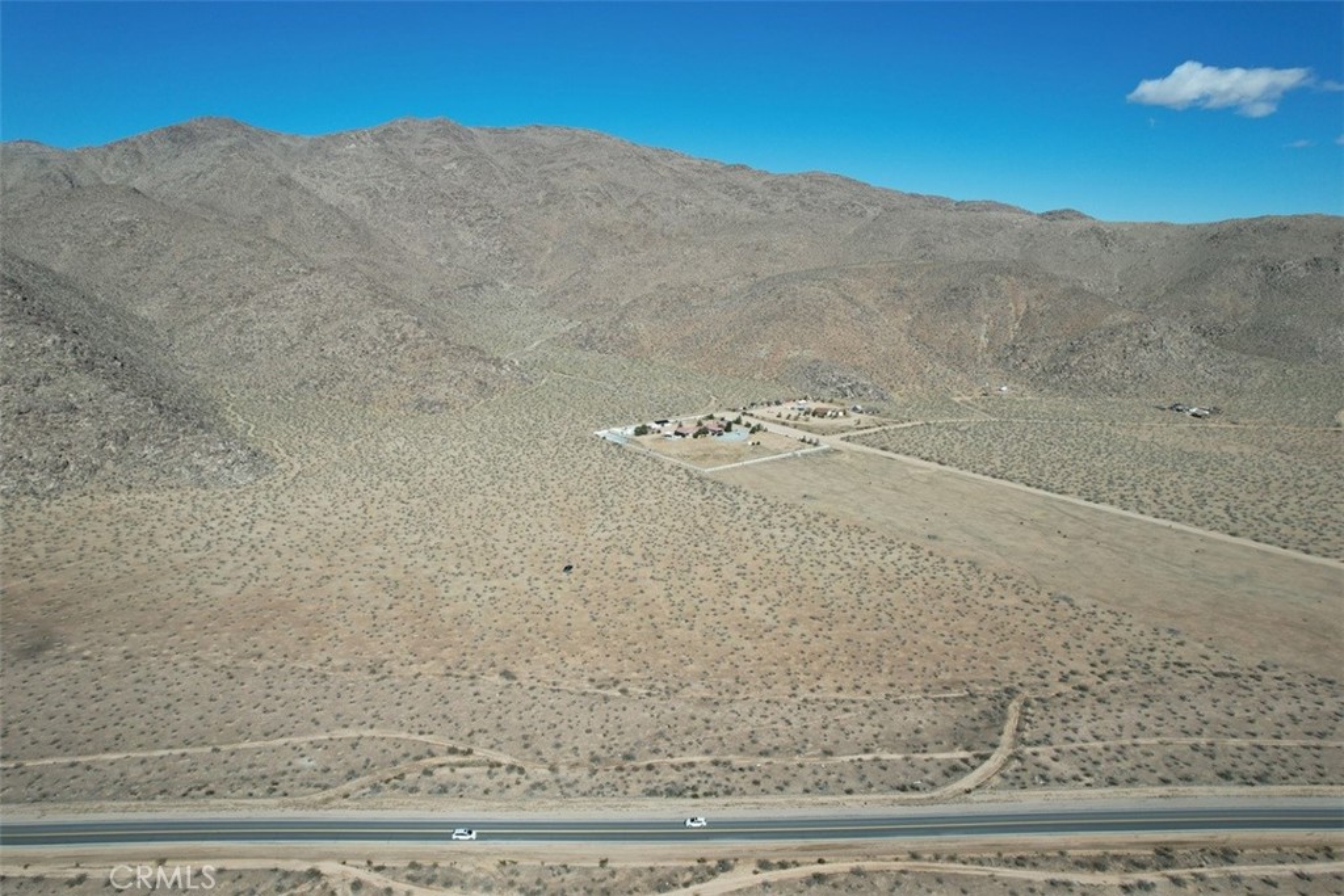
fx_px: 821
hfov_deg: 78.6
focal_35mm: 22
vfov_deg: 57.2
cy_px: 448
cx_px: 672
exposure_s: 1/725
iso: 100
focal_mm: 8.38
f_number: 2.8
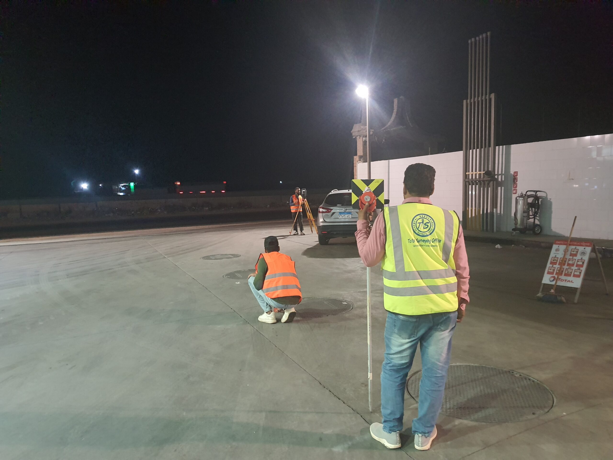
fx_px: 460
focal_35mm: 26
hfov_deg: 67.3
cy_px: 230
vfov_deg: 53.1
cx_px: 306
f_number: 1.7
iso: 640
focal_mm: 4.32
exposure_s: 1/33
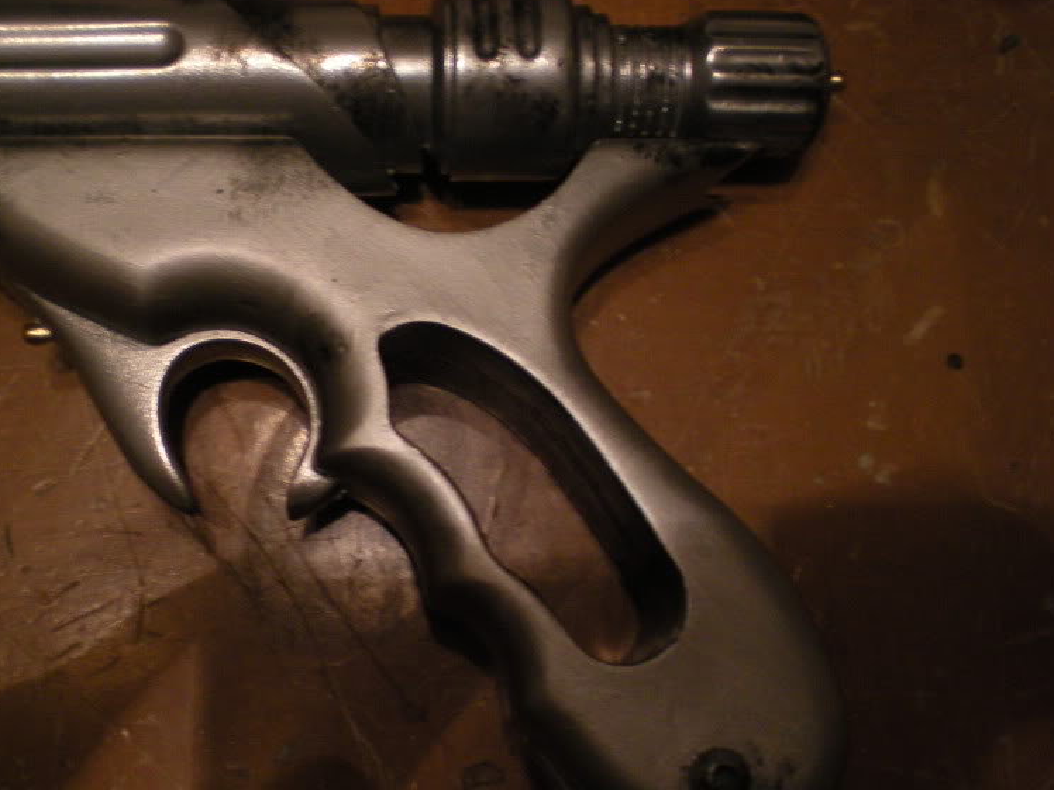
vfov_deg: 27.9
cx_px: 373
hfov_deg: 36.5
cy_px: 520
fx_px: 1583
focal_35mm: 52
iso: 200
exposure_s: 1/14
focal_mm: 6.3
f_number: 3.1
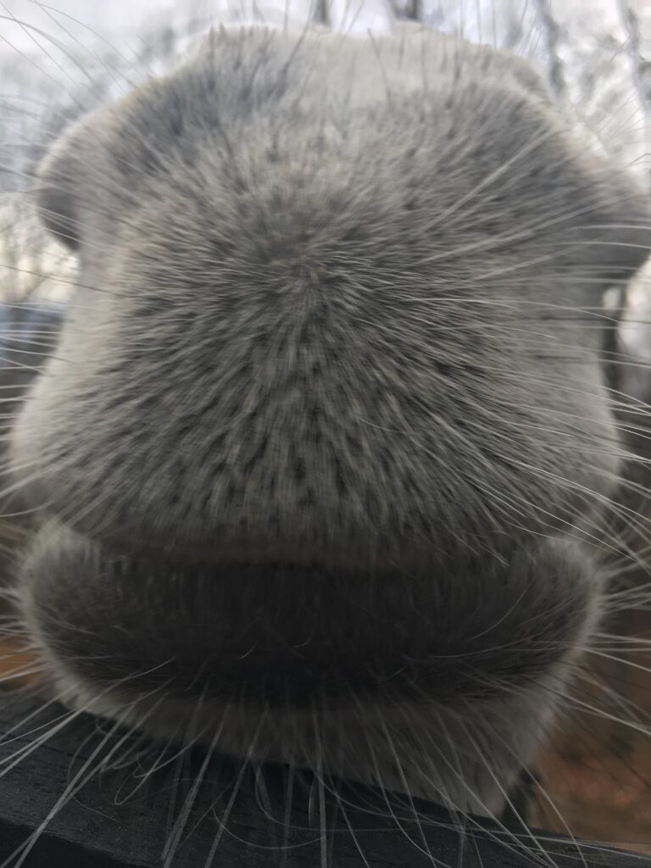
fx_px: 727
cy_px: 434
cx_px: 326
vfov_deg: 61.7
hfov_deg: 48.2
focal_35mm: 29
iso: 25
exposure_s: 1/298
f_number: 2.2
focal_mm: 4.15
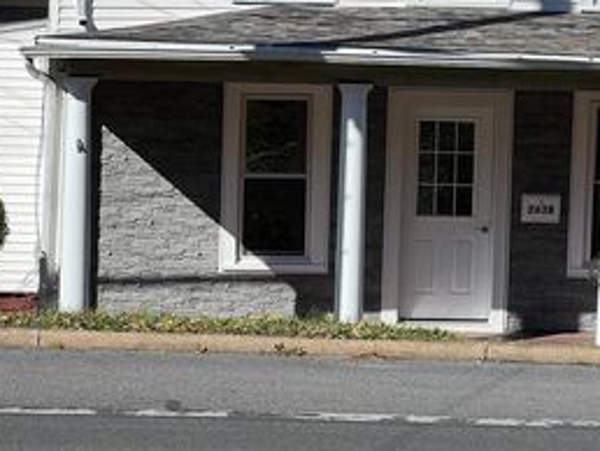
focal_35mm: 149
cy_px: 34
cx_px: 419
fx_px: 2585
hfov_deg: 13.2
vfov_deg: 9.9
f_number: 2.8
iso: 32
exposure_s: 1/943
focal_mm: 9
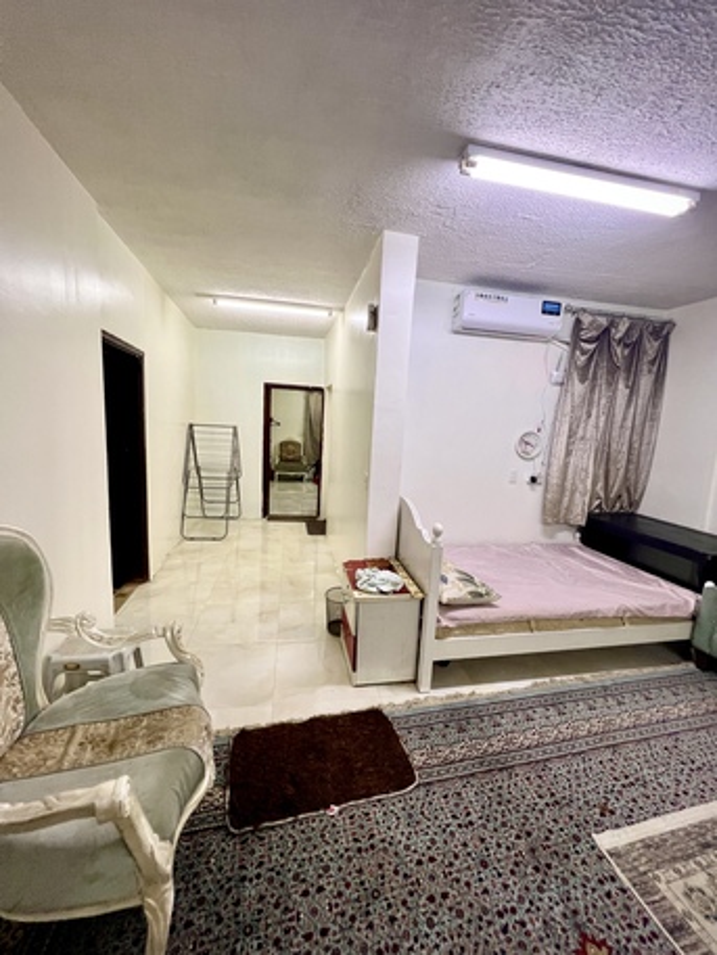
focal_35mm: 13
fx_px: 359
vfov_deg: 106.2
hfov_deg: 89.9
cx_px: 358
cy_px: 478
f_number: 1.8
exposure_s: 1/120
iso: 250
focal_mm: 1.57
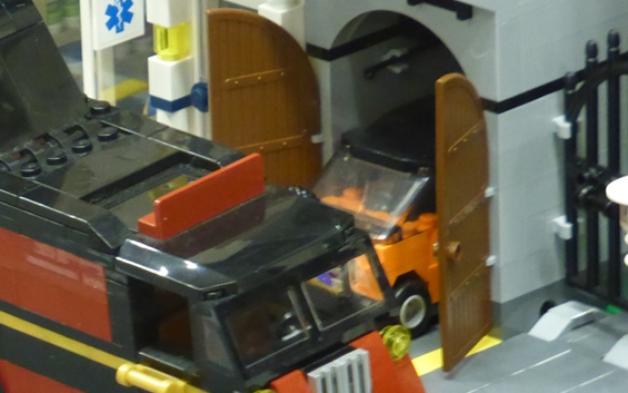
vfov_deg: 3.9
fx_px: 5784
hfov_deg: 6.2
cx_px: 111
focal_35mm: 338
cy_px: 227
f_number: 5.4
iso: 800
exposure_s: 1/6
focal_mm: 31.3
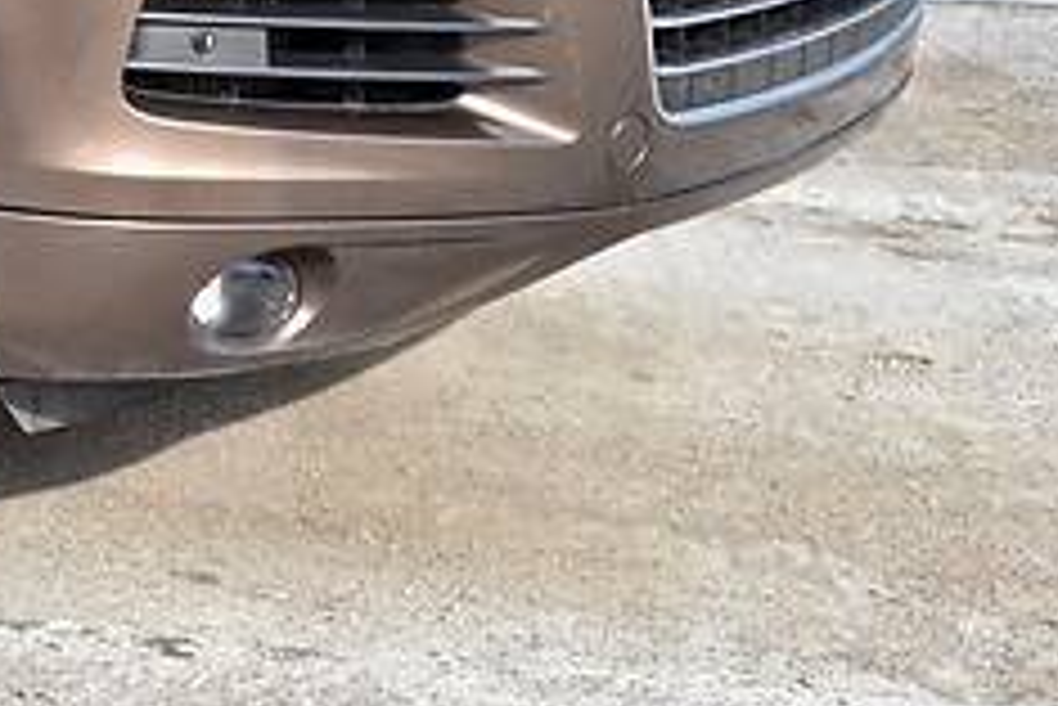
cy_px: -380
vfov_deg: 12.7
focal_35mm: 102
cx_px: -644
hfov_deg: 17.5
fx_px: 2999
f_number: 7.1
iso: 100
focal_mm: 20
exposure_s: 1/160
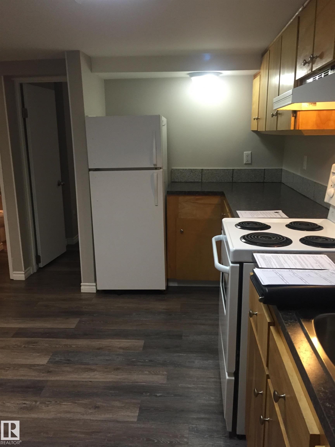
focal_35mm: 29
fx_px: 374
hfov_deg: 48.2
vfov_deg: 61.7
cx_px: 168
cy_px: 224
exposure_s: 1/30
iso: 125
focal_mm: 4.15
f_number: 2.2
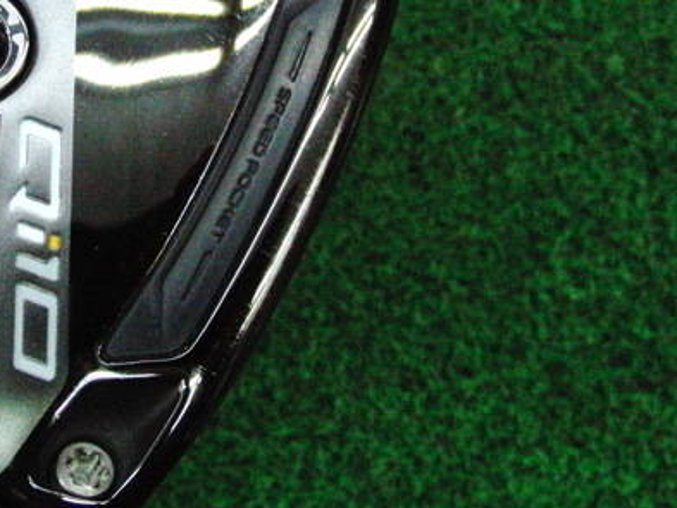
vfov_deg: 20.8
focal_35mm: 70
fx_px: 1369
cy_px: 124
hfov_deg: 27.3
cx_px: 153
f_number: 3.7
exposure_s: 1/400
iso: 3200
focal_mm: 7.54
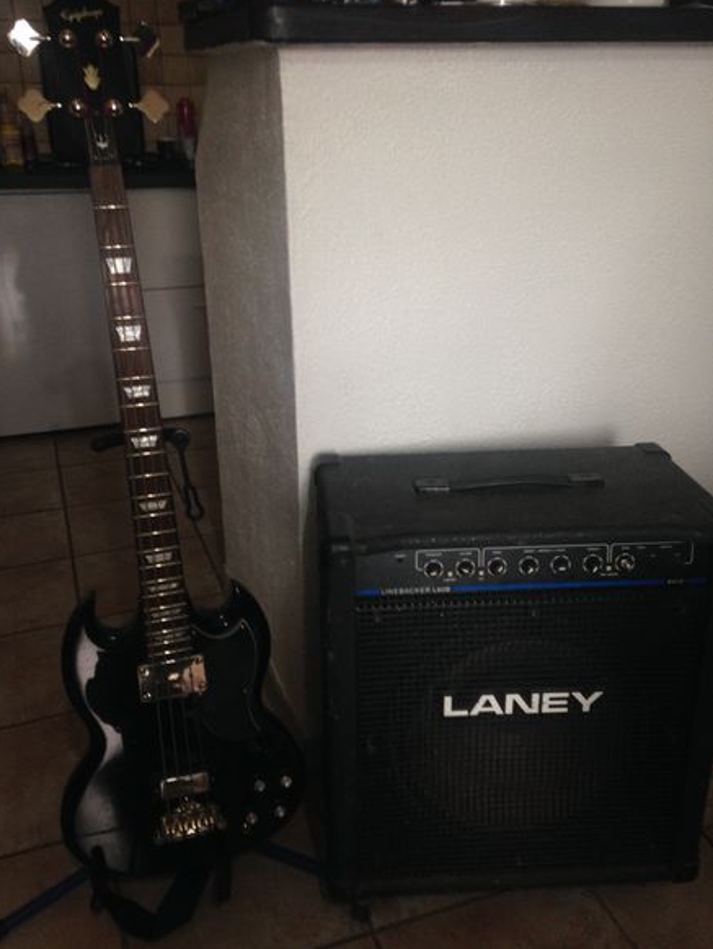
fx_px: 933
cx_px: 348
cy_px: 466
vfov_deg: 53.9
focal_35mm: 34
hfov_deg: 41.8
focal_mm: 4.12
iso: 125
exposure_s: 1/20
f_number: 2.4
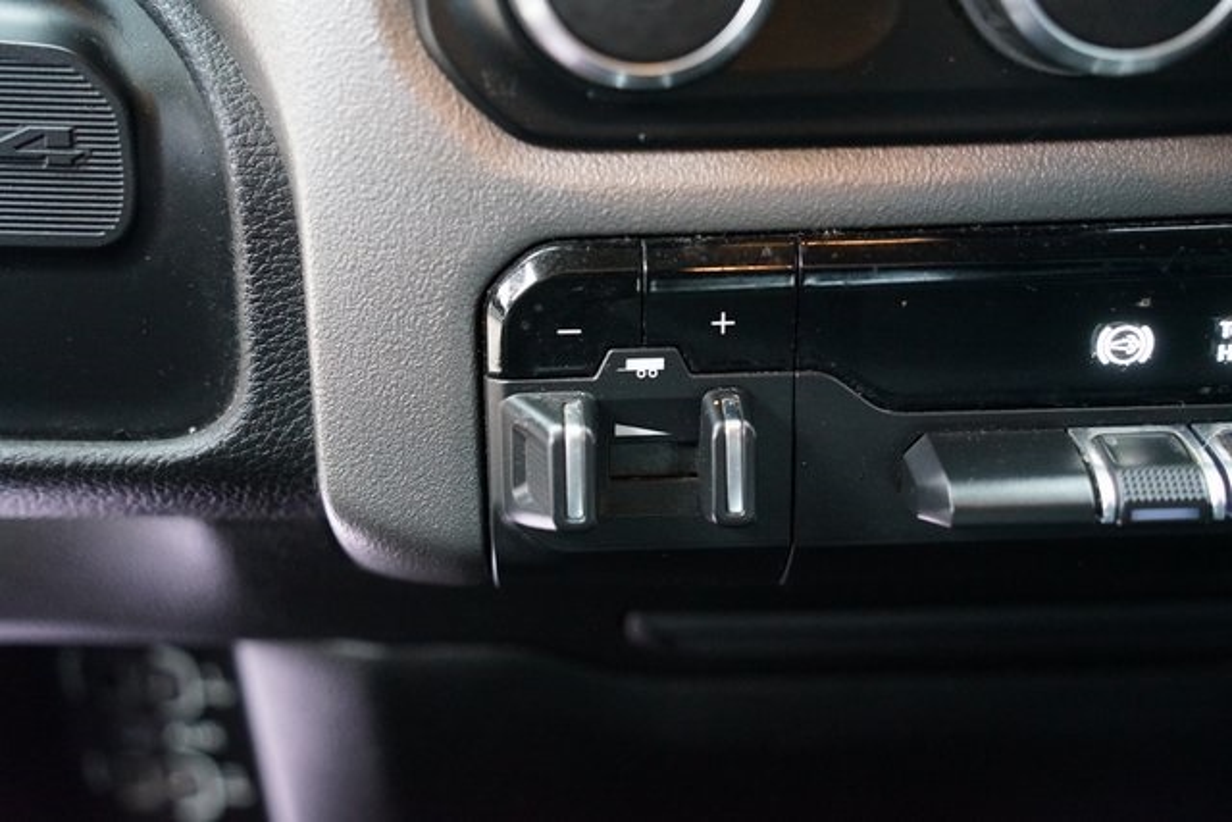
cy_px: 411
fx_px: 1780
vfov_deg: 26.0
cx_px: 616
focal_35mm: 52
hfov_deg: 38.2
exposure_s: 1/60
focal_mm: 52
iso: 5000
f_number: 3.5
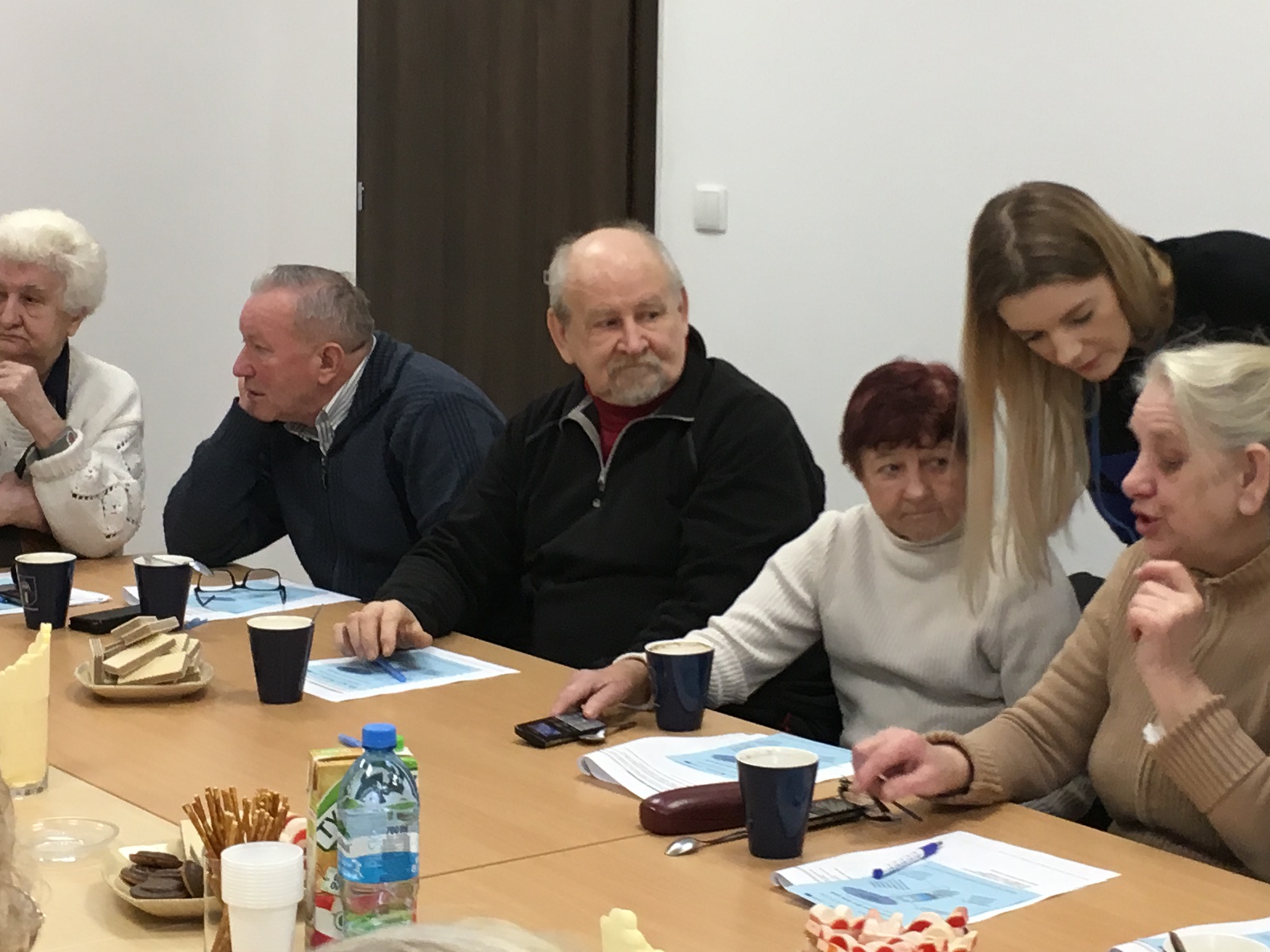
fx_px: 2715
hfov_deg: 26.3
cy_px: 329
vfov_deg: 19.8
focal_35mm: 74
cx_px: 652
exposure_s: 1/33
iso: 32
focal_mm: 4.15
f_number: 2.2
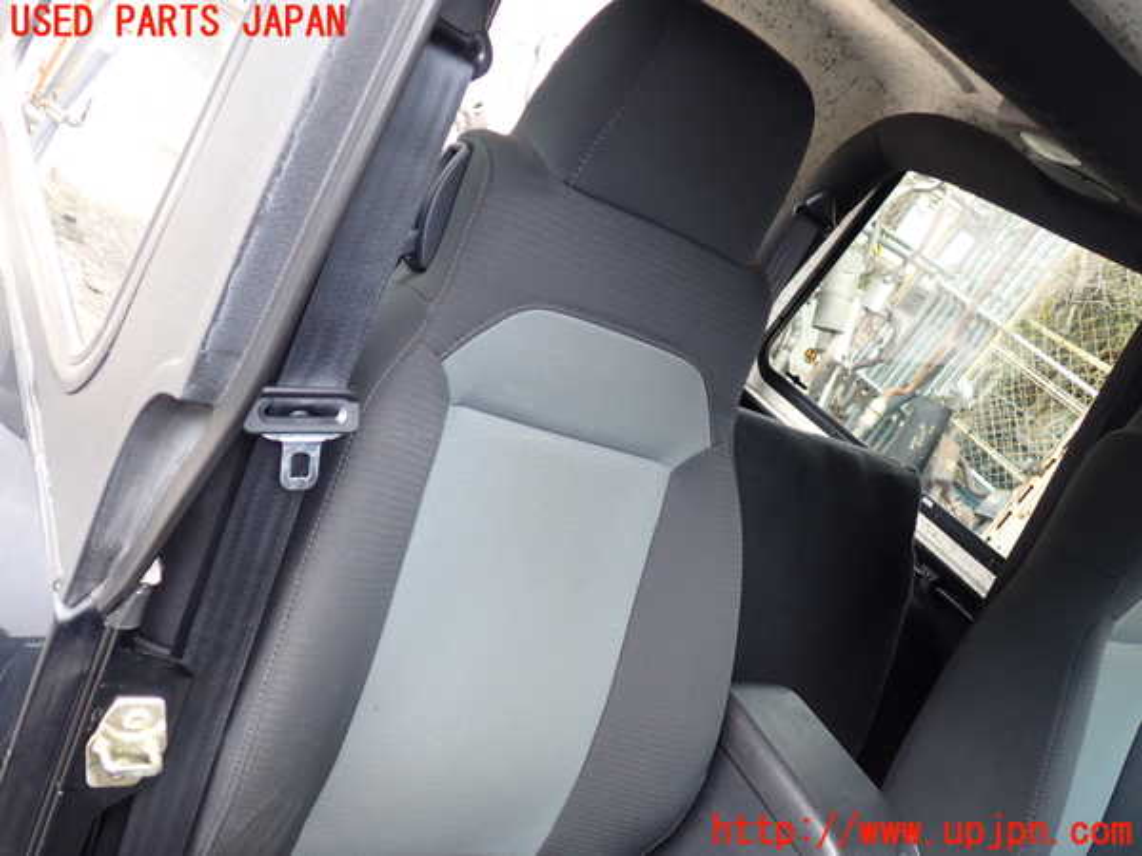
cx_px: 571
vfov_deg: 46.8
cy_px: 428
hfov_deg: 60.0
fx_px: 990
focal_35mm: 30
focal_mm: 5.4
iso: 200
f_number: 2.3
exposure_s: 1/50
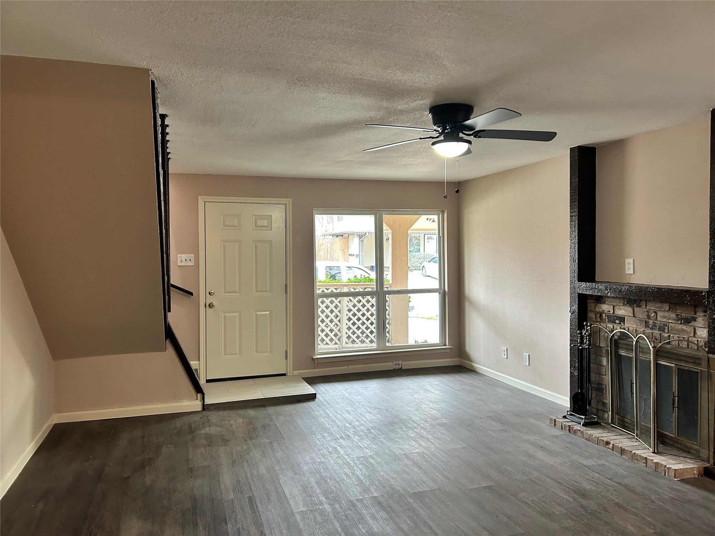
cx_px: 358
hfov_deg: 67.3
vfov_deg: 53.1
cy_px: 268
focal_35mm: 26
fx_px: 537
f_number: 1.5
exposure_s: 1/60
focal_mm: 5.7
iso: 200
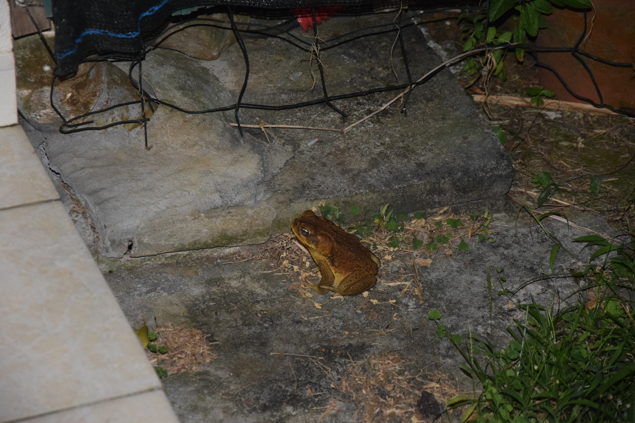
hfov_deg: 13.0
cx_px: 318
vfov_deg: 8.7
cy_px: 212
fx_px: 2778
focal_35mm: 158
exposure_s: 1/60
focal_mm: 105
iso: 3200
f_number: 5.6
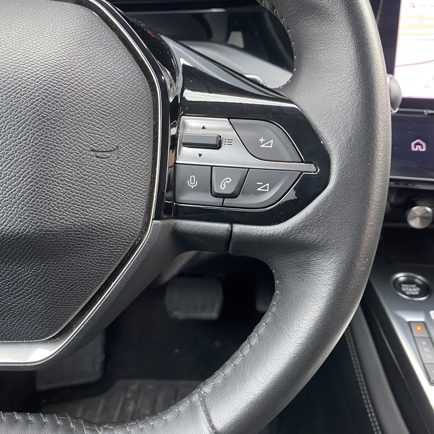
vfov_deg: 52.5
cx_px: 232
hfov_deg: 52.5
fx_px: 440
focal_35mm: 31
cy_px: 219
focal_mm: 4.25
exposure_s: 1/60
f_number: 1.8
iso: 160
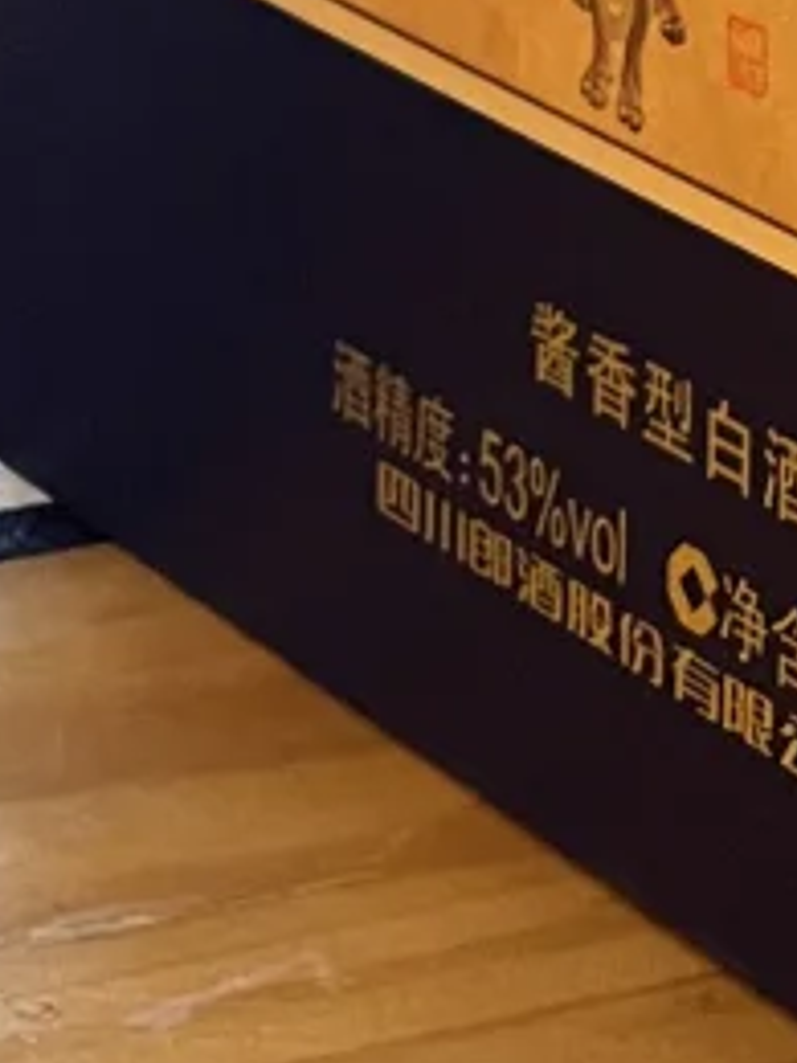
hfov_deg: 9.5
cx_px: 1704
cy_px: -1137
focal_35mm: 144
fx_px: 4421
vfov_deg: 12.0
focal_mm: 5.1
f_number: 1.6
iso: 500
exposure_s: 1/47
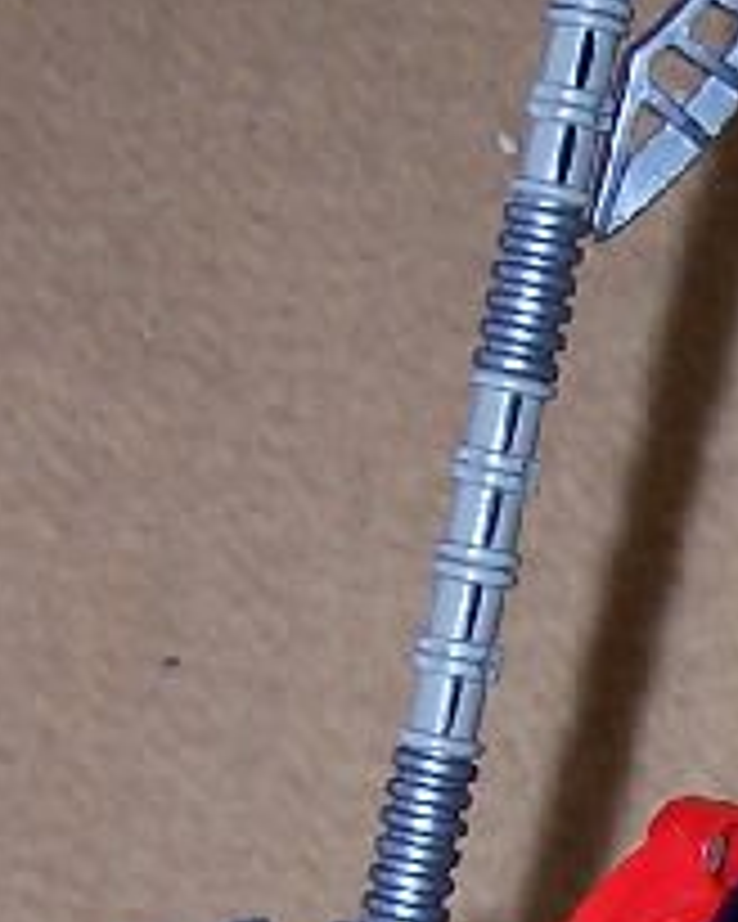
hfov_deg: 8.3
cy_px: 1124
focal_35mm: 185
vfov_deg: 10.3
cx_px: 828
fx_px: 5051
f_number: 2.8
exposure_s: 1/60
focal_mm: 6.3
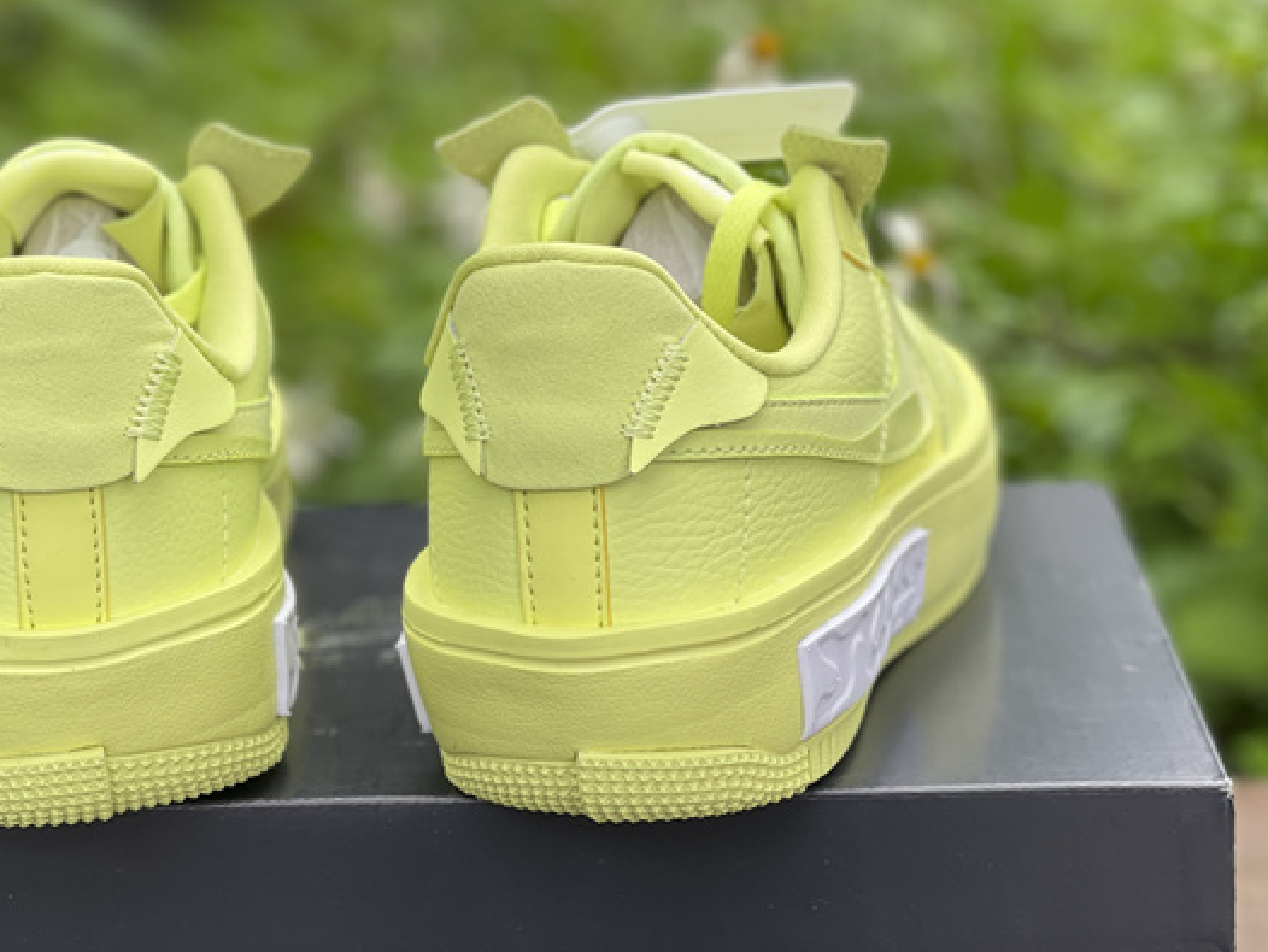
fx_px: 3298
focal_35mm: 90
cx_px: 456
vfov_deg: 16.4
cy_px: 597
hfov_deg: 21.7
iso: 32
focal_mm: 7.5
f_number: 2.2
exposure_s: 1/121
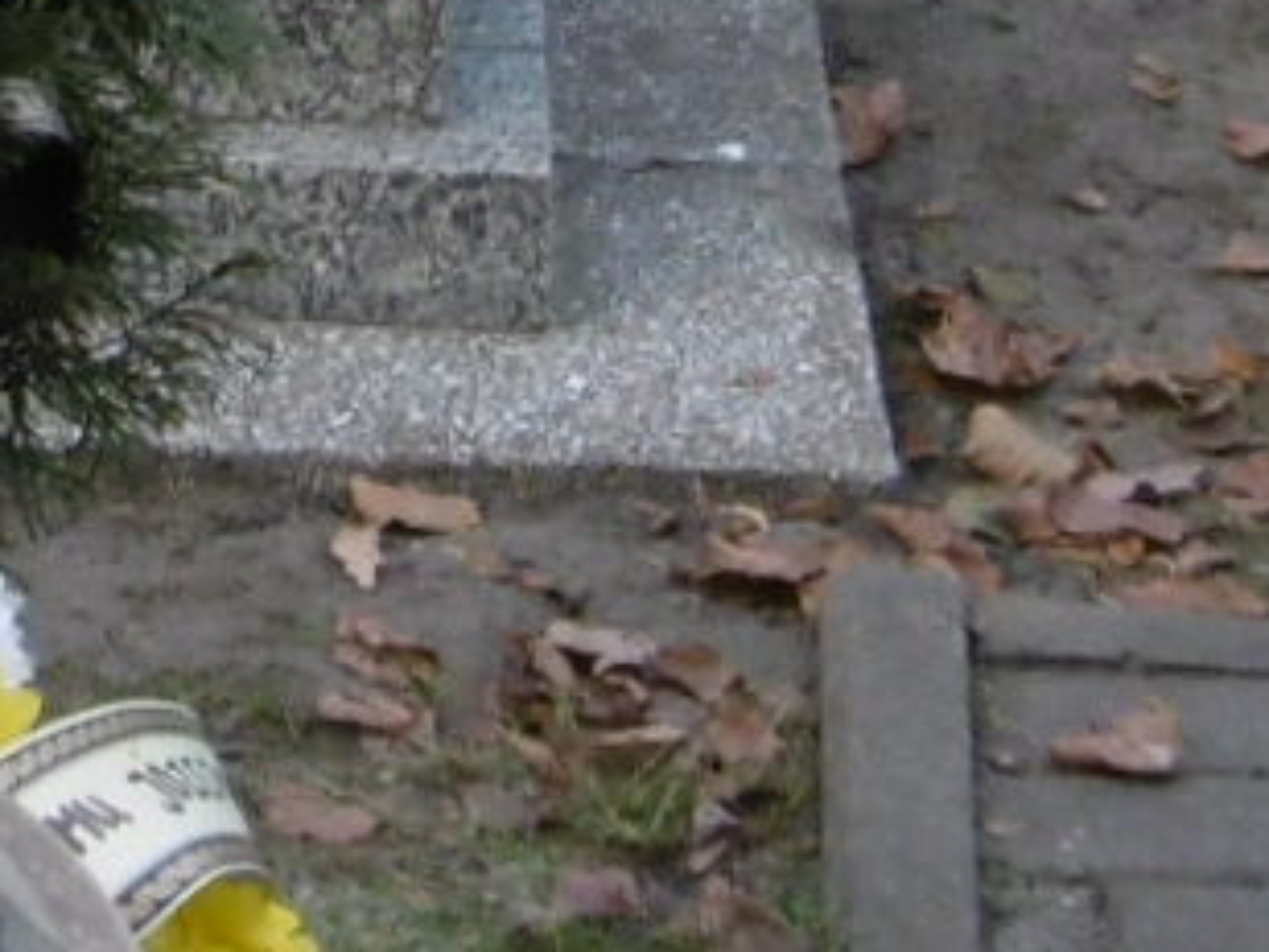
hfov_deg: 8.9
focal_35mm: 213
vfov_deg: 6.6
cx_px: -1059
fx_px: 7808
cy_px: -1381
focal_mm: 5.8
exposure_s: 1/80
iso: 100
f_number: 3.5
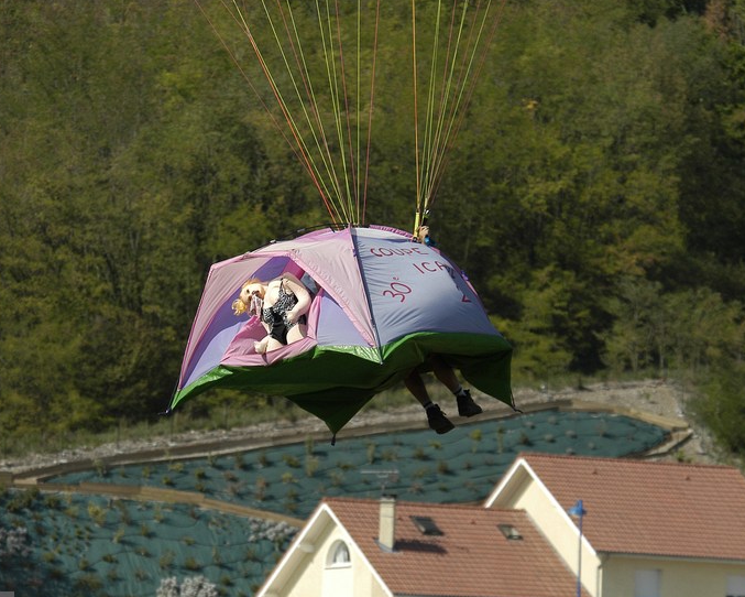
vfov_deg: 4.7
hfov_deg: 5.9
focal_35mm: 327
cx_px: 310
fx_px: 7203
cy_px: 300
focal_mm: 185
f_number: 6.3
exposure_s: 1/640
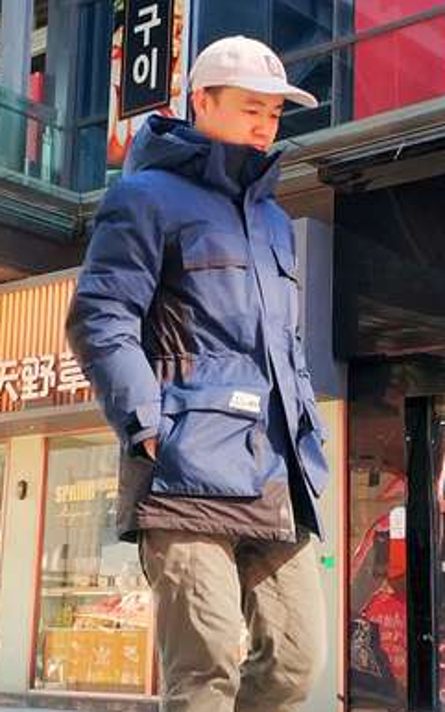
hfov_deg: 14.5
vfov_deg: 23.0
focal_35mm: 90
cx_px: 166
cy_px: 293
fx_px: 1748
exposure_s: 1/203
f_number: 2
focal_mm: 4.5
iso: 180
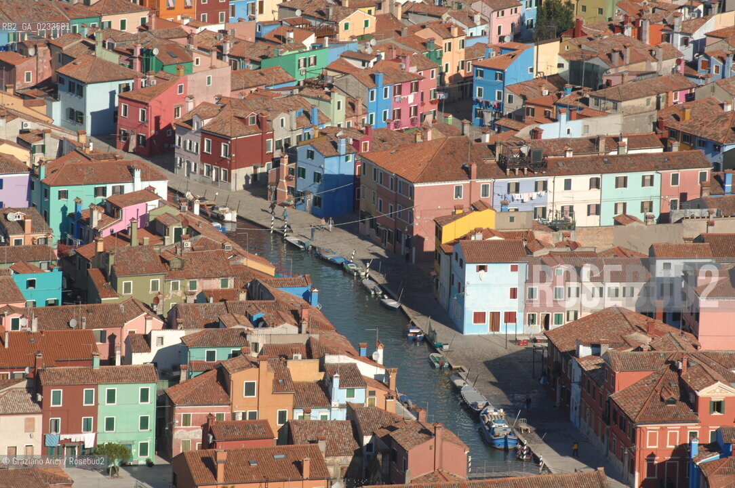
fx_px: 6118
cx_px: 368
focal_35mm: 300
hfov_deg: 6.9
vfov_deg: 4.6
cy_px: 244
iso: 200
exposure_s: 1/640
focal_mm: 200
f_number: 8
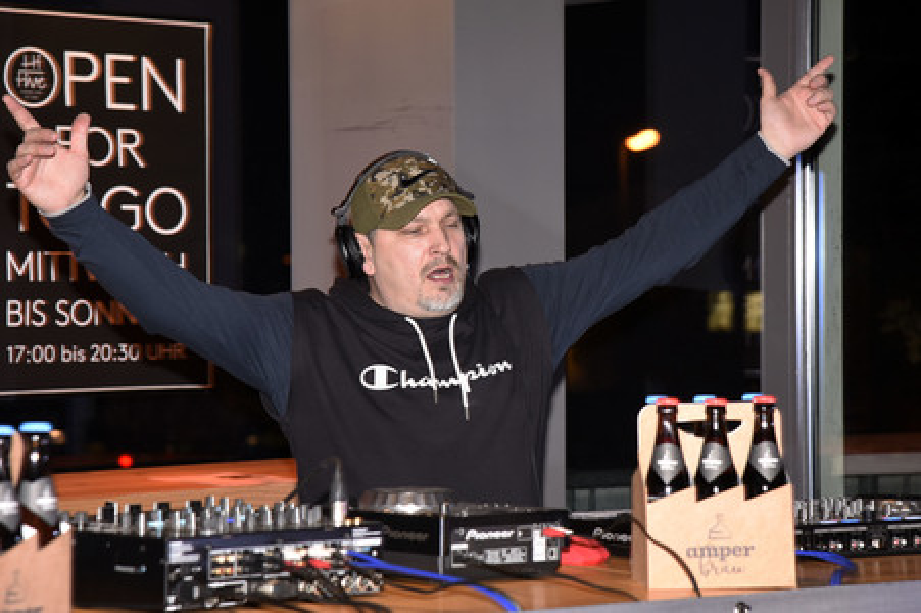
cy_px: 306
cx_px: 460
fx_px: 2863
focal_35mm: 112
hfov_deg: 18.3
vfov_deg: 12.2
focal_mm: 112
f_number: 6.3
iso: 2000
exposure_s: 1/50
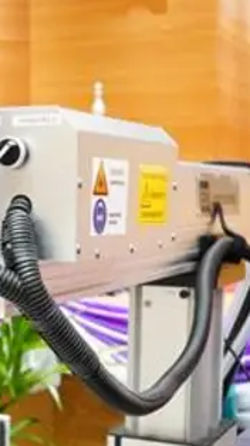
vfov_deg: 27.2
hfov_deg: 14.7
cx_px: -87
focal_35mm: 78
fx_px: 922
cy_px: 252
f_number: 3.5
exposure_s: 1/160
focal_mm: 20
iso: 5000
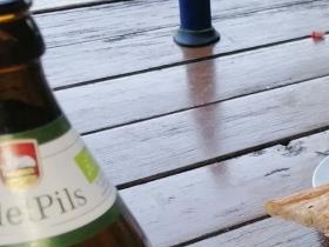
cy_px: 195
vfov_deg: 15.5
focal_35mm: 95
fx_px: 903
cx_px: 526
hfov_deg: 17.9
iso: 80
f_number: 1.8
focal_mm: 3.96
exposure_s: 1/100
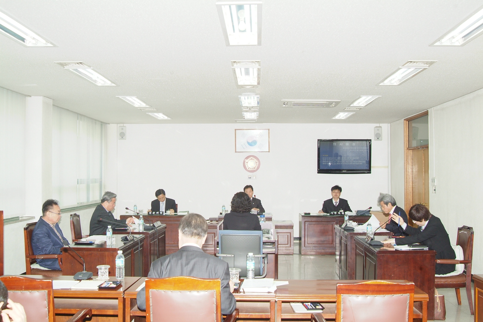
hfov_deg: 46.4
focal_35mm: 42
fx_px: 563
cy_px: 161
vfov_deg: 31.9
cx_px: 242
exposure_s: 1/60
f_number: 6.7
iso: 800
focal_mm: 28
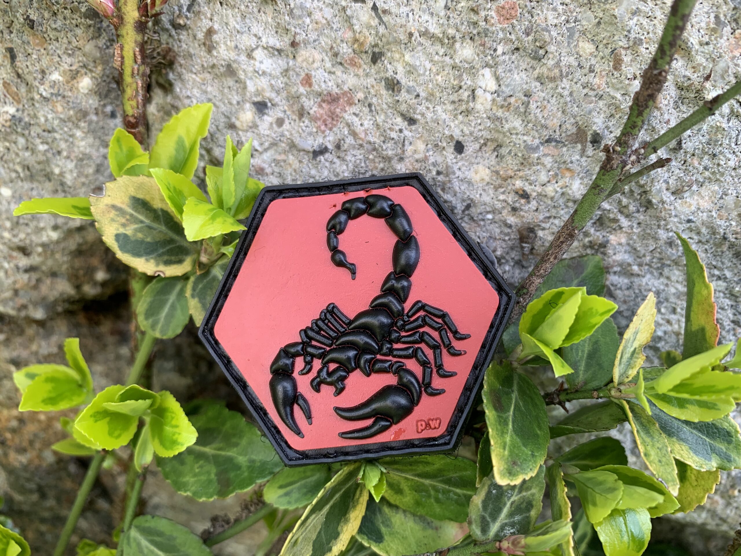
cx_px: 370
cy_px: 278
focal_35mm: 26
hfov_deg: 67.3
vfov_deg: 53.1
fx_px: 557
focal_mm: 4.25
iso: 32
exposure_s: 1/121
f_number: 1.8
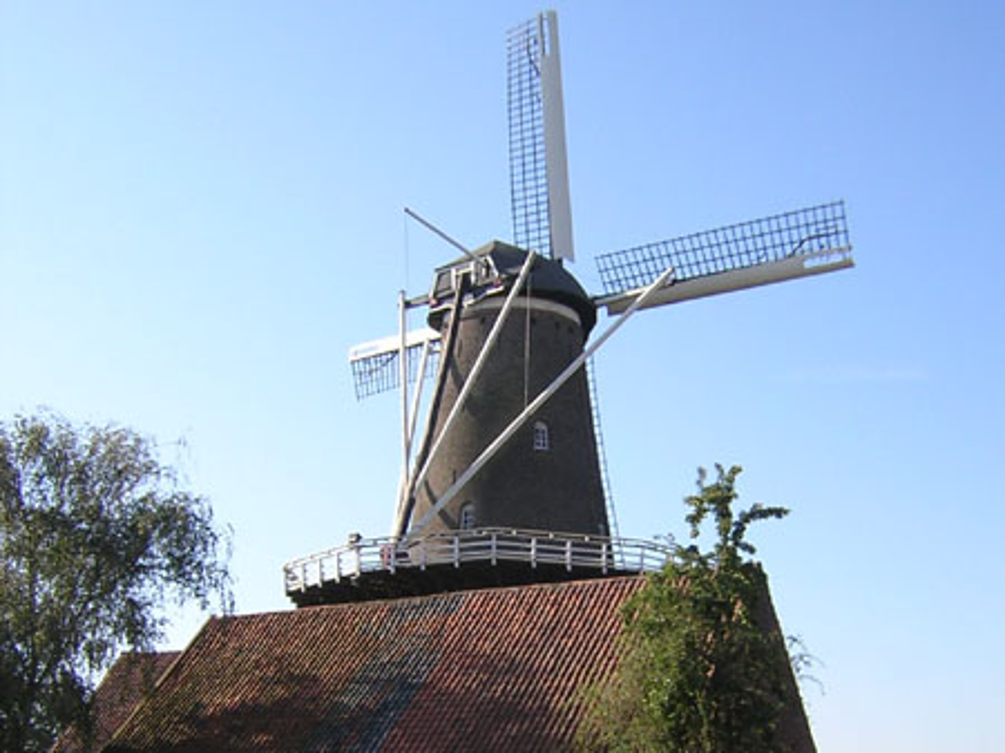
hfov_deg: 51.4
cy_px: 376
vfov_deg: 39.6
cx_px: 502
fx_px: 1045
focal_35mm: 36
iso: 100
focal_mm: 4.7
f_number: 5.2
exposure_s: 1/201
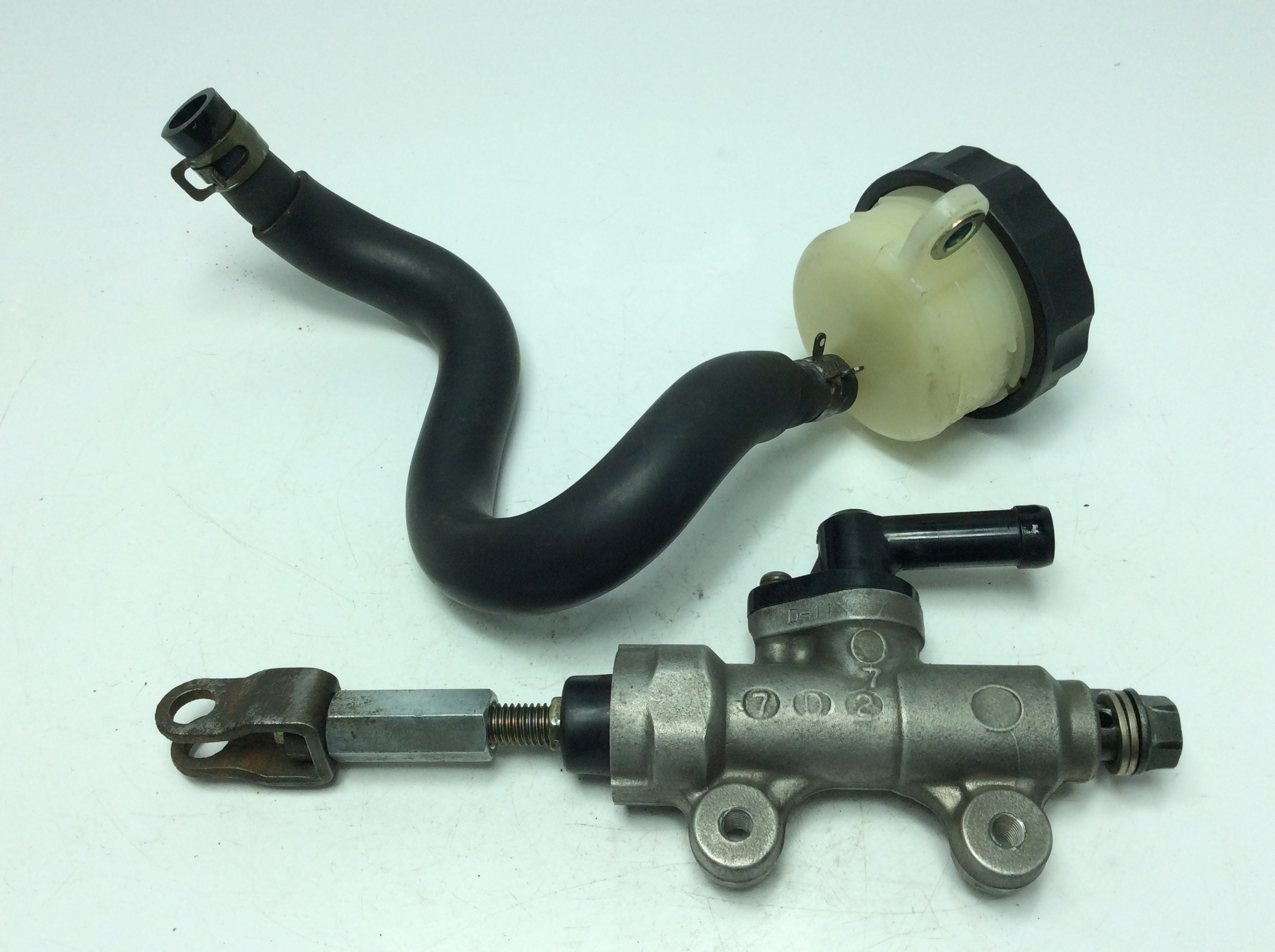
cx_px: 638
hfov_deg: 56.9
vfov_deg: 44.1
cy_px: 476
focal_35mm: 32
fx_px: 1177
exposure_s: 1/420
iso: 32
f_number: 2.4
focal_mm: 3.3
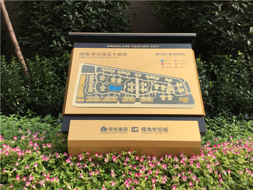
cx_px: 126
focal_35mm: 31
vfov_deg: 45.4
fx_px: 227
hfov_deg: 58.4
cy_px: 95
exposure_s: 1/970
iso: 25
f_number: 2.4
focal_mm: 3.3
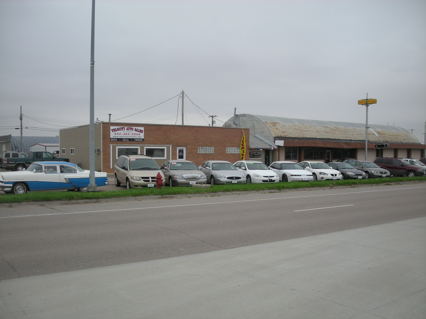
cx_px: 213
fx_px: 431
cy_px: 160
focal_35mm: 35
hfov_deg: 52.6
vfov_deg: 40.7
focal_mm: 5.7
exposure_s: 1/365
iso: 50
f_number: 2.8
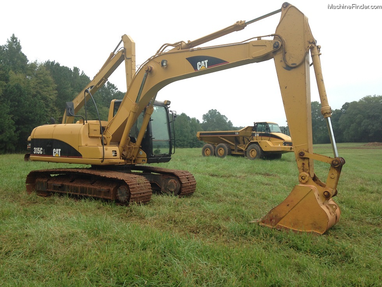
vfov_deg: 42.9
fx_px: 364
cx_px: 191
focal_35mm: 33
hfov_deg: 55.4
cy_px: 144
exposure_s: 1/350
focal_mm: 4.12
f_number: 2.4
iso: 50
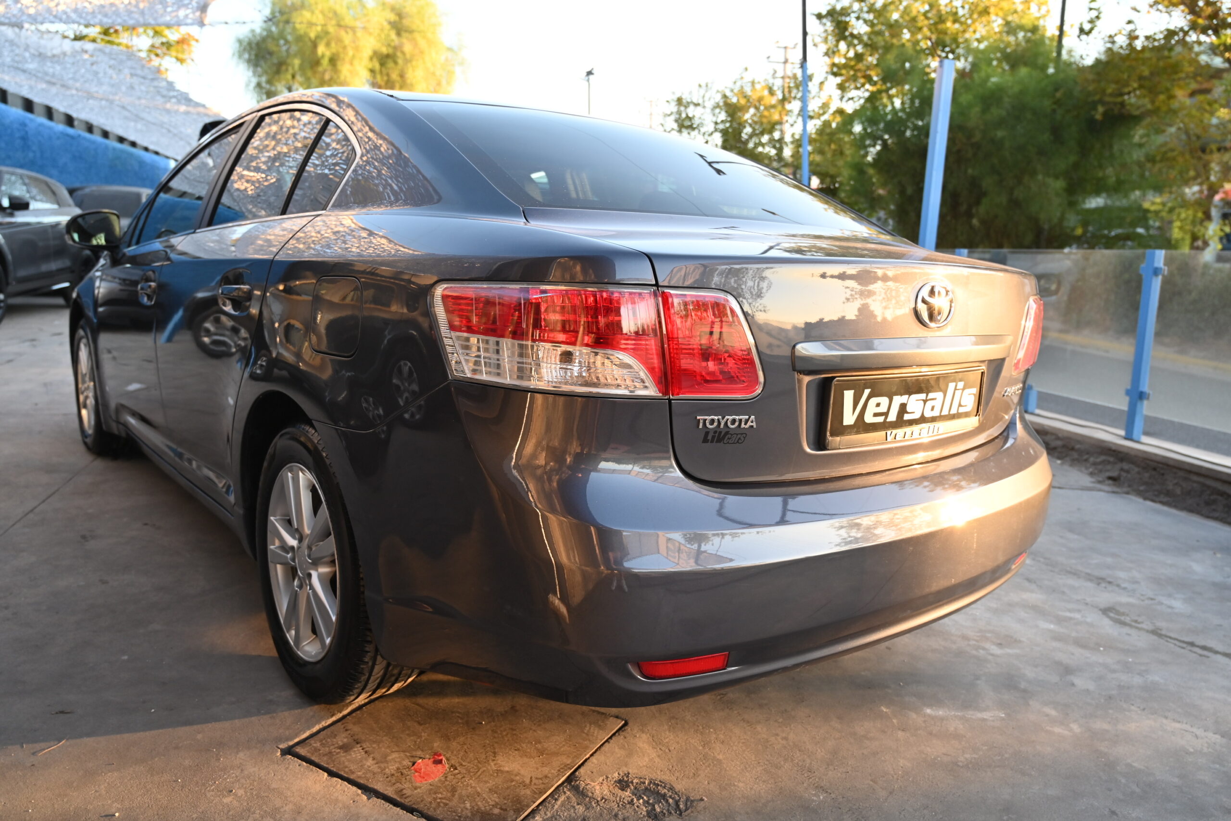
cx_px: 616
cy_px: 410
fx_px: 923
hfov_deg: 67.4
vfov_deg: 47.9
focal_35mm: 27
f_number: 4
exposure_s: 1/200
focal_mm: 27
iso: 400
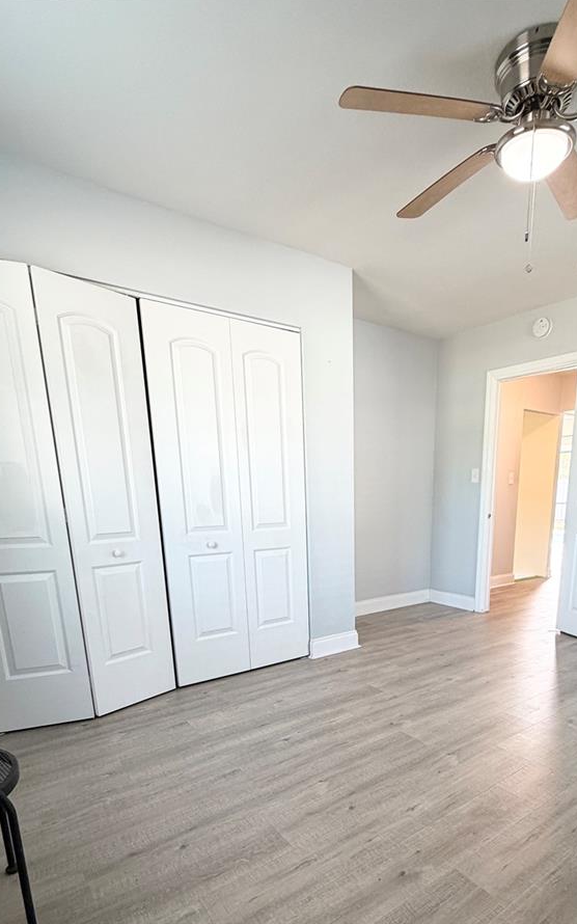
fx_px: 503
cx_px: 359
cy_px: 617
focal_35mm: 20
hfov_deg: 58.9
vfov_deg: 82.2
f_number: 2.2
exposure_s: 1/60
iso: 160
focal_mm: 2.22
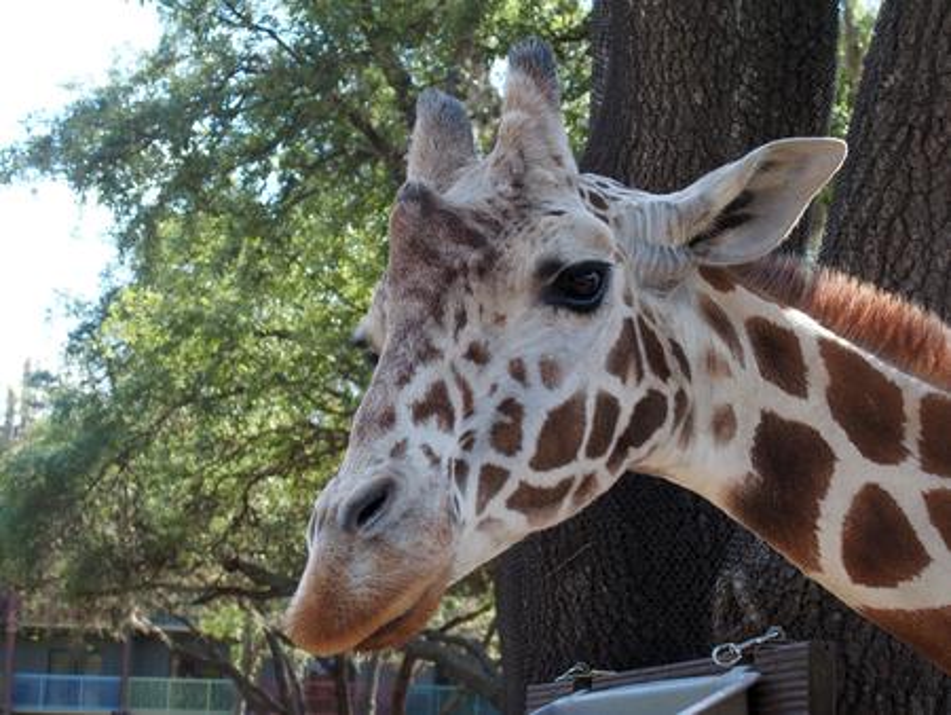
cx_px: 476
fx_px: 2089
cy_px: 358
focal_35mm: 76
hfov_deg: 25.6
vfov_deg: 19.4
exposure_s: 1/200
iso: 100
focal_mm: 16.1
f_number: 3.5
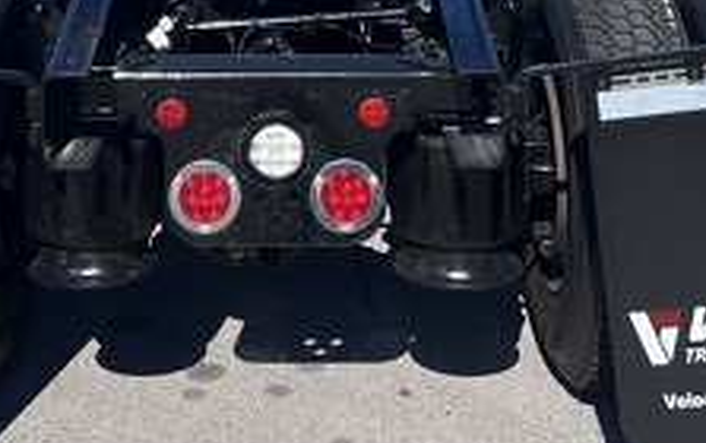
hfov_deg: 27.8
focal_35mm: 74
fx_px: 1426
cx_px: 282
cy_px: -212
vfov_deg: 16.2
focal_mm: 5.7
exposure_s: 1/3831
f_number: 1.5
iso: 50
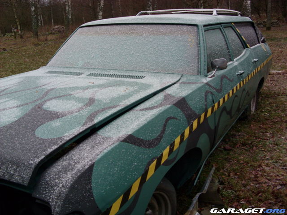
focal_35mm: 38
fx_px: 315
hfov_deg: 49.0
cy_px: 108
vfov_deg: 37.7
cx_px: 144
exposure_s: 1/22
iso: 100
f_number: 2.8
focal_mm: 6.3
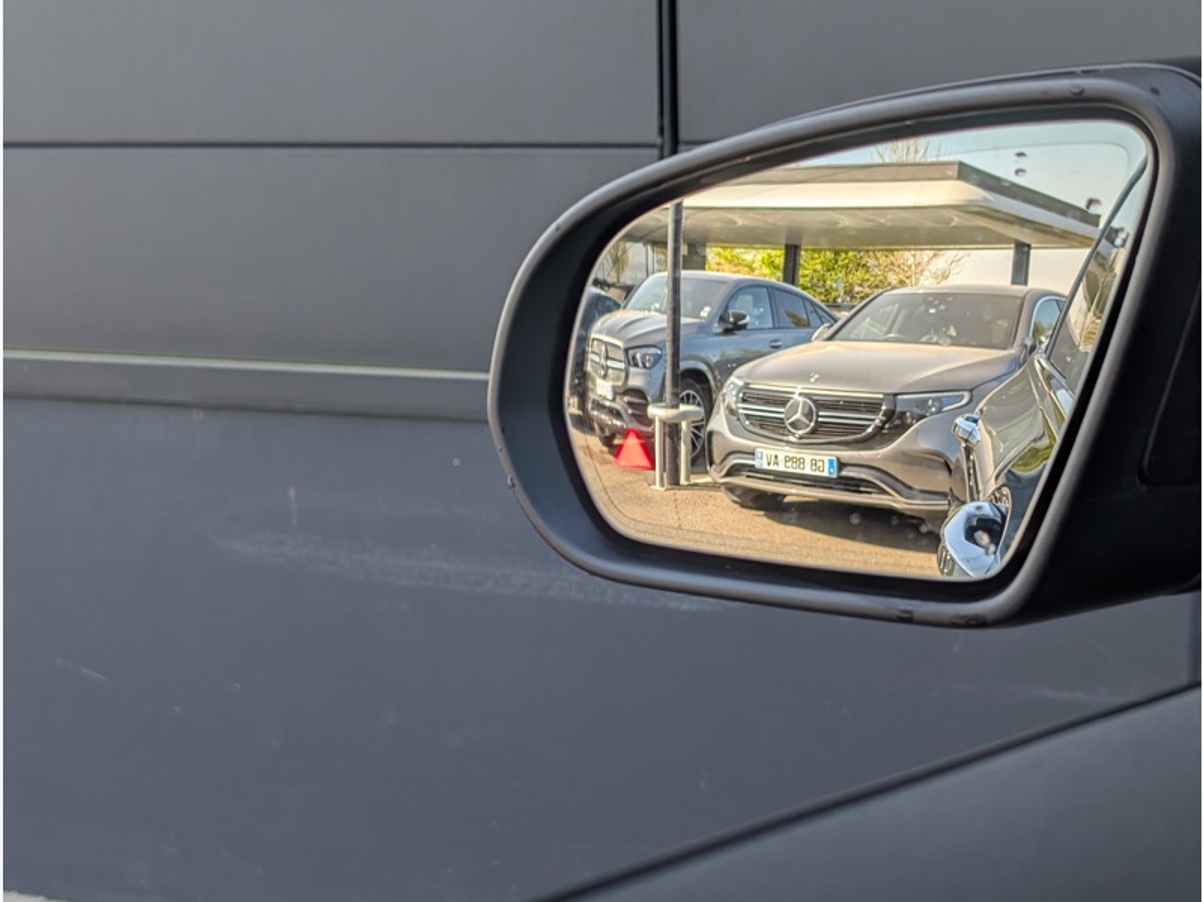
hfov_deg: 38.9
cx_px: 602
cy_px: 451
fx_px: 1703
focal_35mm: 49
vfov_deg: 29.7
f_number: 1.68
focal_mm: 6.9
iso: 21
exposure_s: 1/312
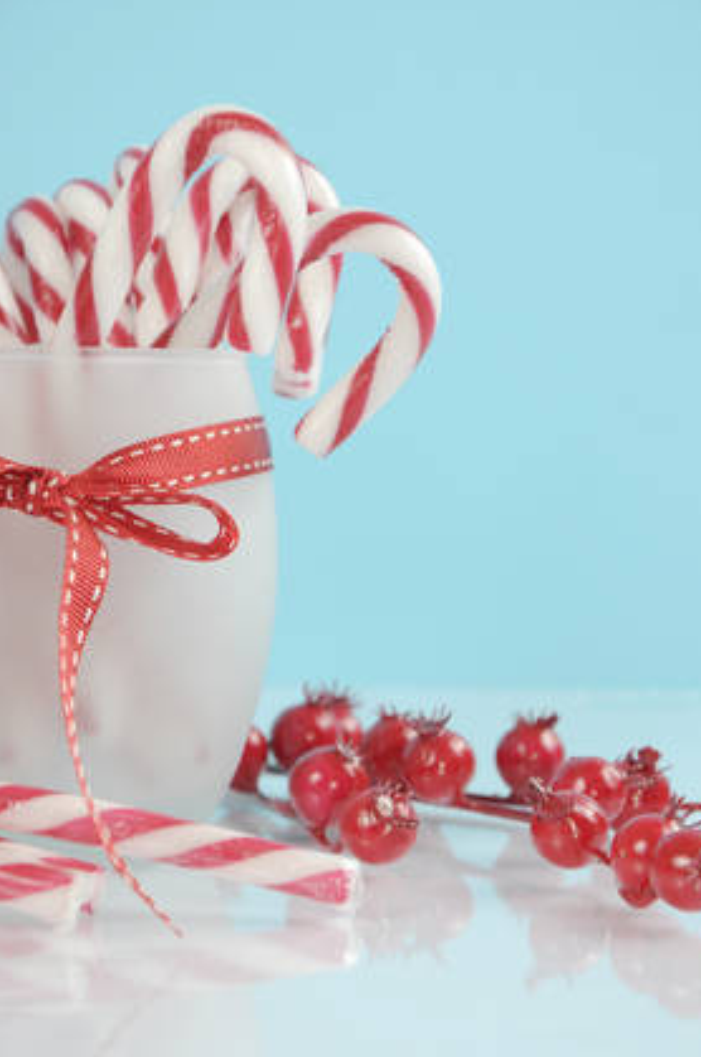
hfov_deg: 10.6
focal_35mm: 129
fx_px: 3780
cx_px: 369
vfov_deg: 15.9
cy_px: 558
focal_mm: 80
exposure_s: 1/100
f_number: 8
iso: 100
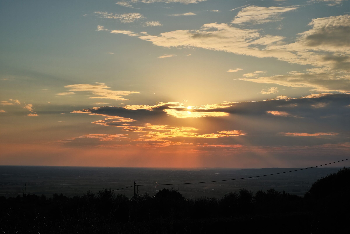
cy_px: 117
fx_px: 515
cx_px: 175
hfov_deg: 37.5
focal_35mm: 53
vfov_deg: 25.5
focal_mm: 35
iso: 400
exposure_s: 1/850
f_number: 11
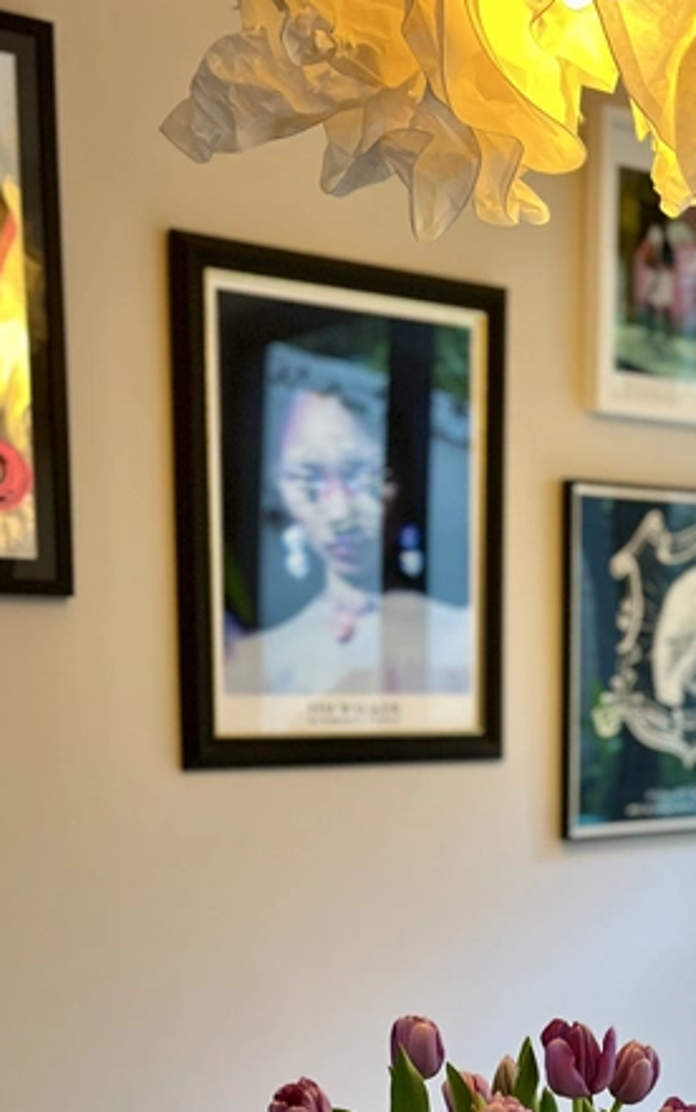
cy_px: 867
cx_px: 638
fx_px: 1668
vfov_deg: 35.8
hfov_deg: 22.9
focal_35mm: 55
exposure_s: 1/50
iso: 160
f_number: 1.6
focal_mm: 5.1
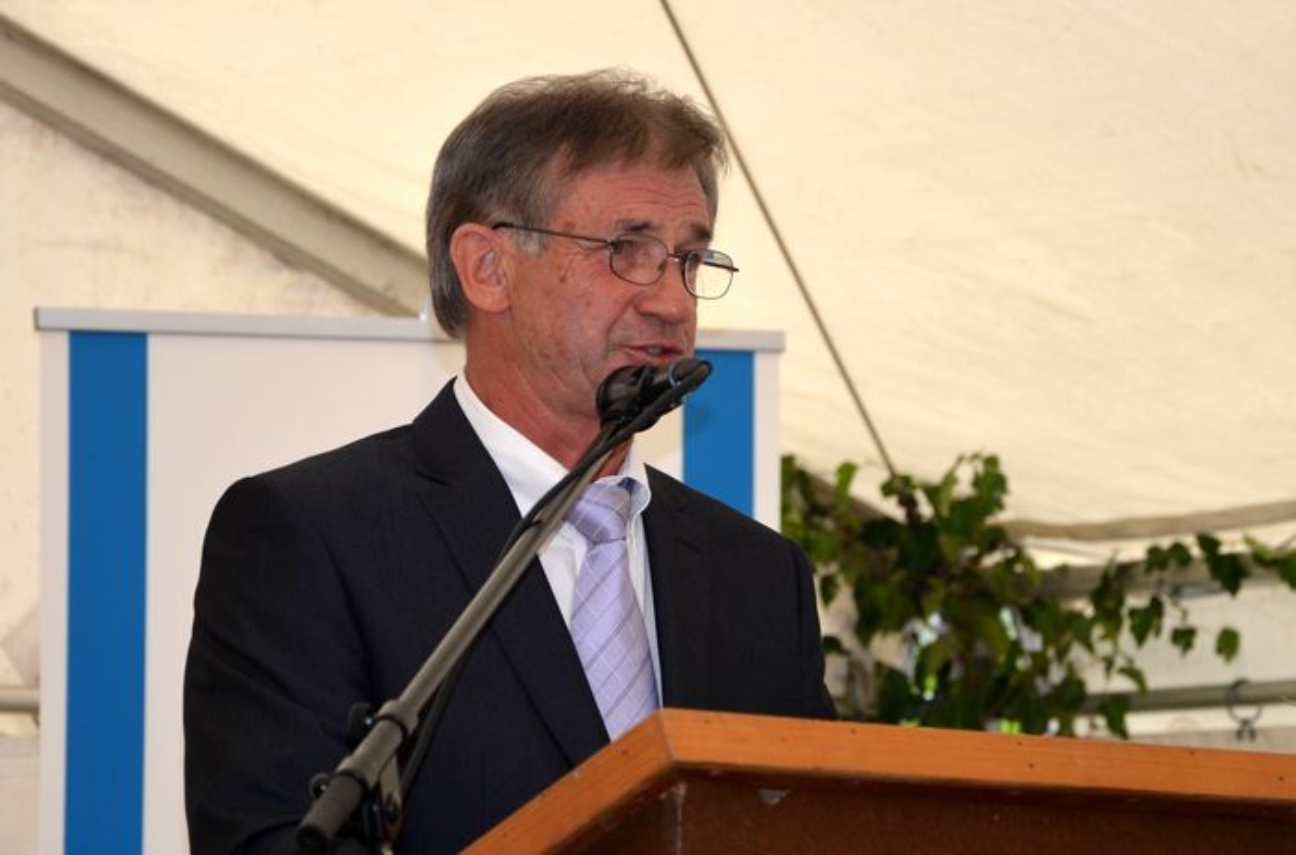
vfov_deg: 8.7
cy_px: 428
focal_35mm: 158
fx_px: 5652
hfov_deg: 13.1
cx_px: 648
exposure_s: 1/160
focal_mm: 105
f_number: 5.6
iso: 200
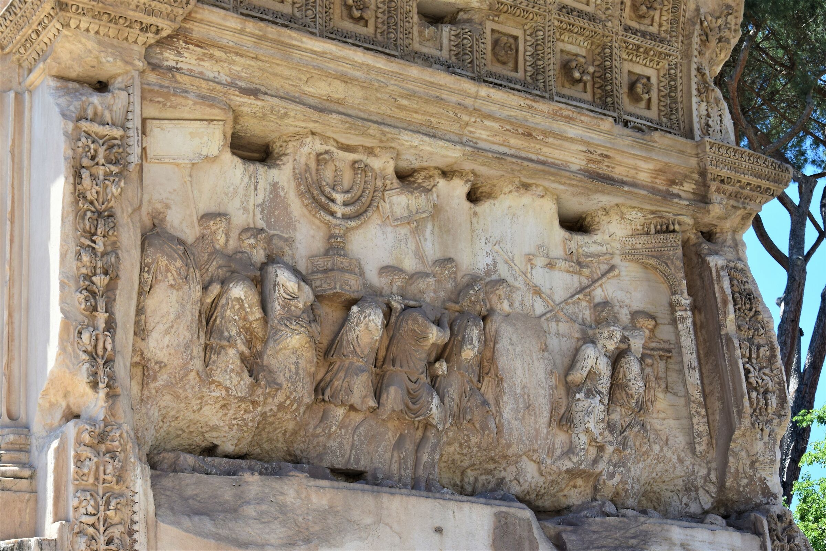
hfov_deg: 28.1
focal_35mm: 72
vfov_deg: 18.9
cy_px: 276
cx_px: 413
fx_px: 1652
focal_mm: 48
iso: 400
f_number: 7.1
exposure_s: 1/200
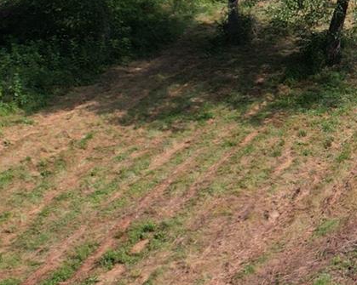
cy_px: 16
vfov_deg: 15.0
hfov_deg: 16.2
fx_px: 1067
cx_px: 626
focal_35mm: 101
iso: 120
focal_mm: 8.38
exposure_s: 1/1600
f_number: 2.8
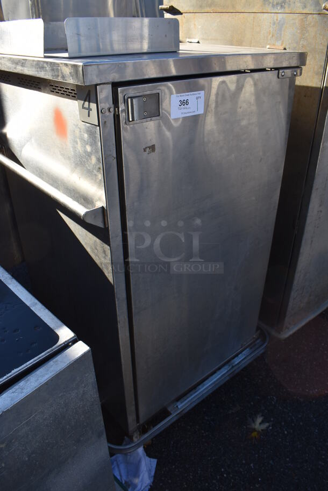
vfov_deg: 67.3
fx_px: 368
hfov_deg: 48.0
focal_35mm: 27
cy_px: 246
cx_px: 164
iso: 180
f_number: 8
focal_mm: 18
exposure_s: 1/250
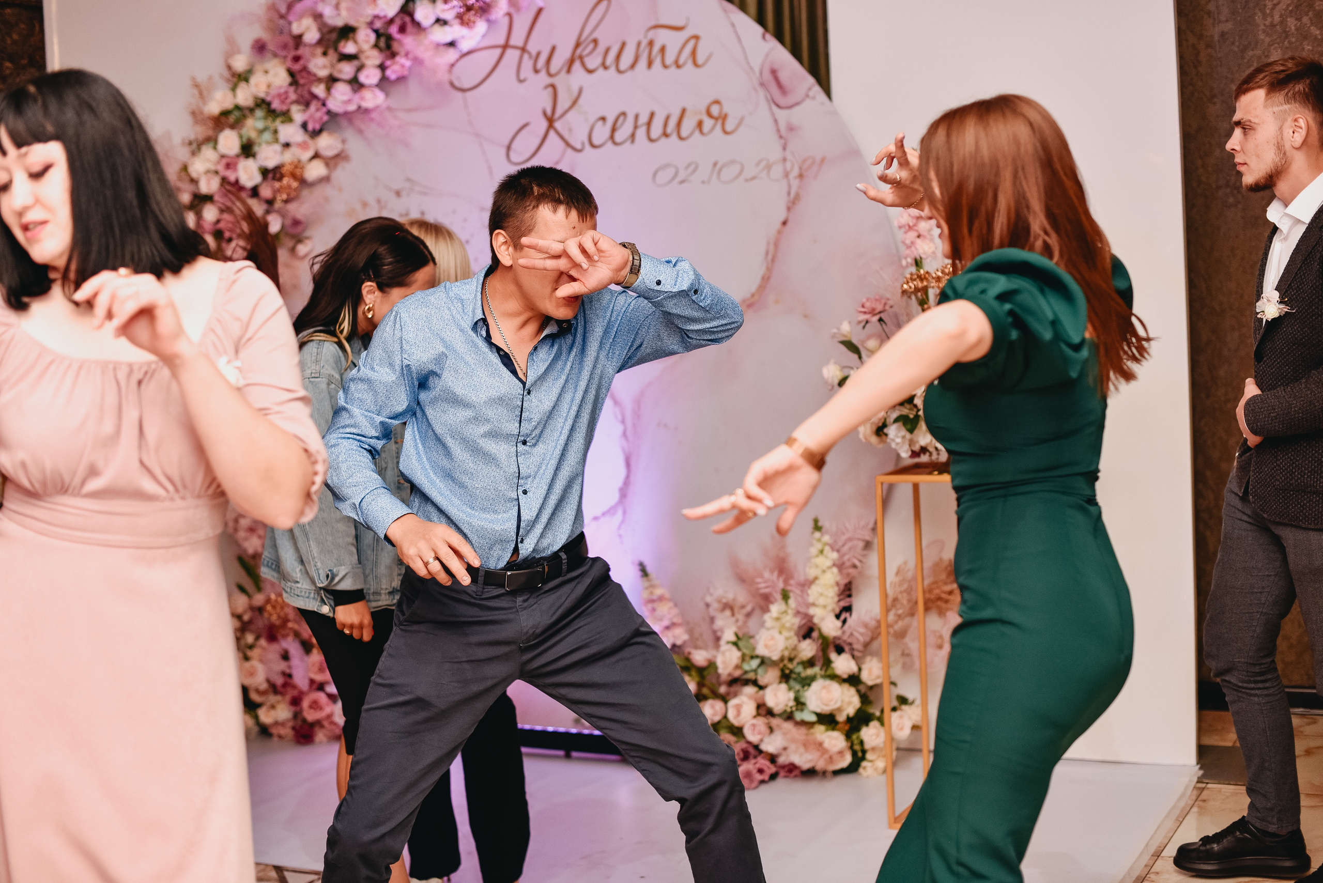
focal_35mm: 50
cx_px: 662
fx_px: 1838
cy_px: 442
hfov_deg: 39.6
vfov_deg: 27.0
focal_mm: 50
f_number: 2.5
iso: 320
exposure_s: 1/200
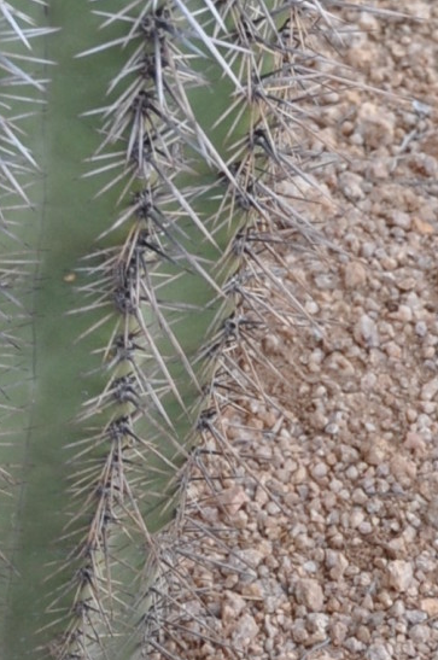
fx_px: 6499
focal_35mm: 355
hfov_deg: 3.8
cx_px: -325
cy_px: -902
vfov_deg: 5.6
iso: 200
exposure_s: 1/80
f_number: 8
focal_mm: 42
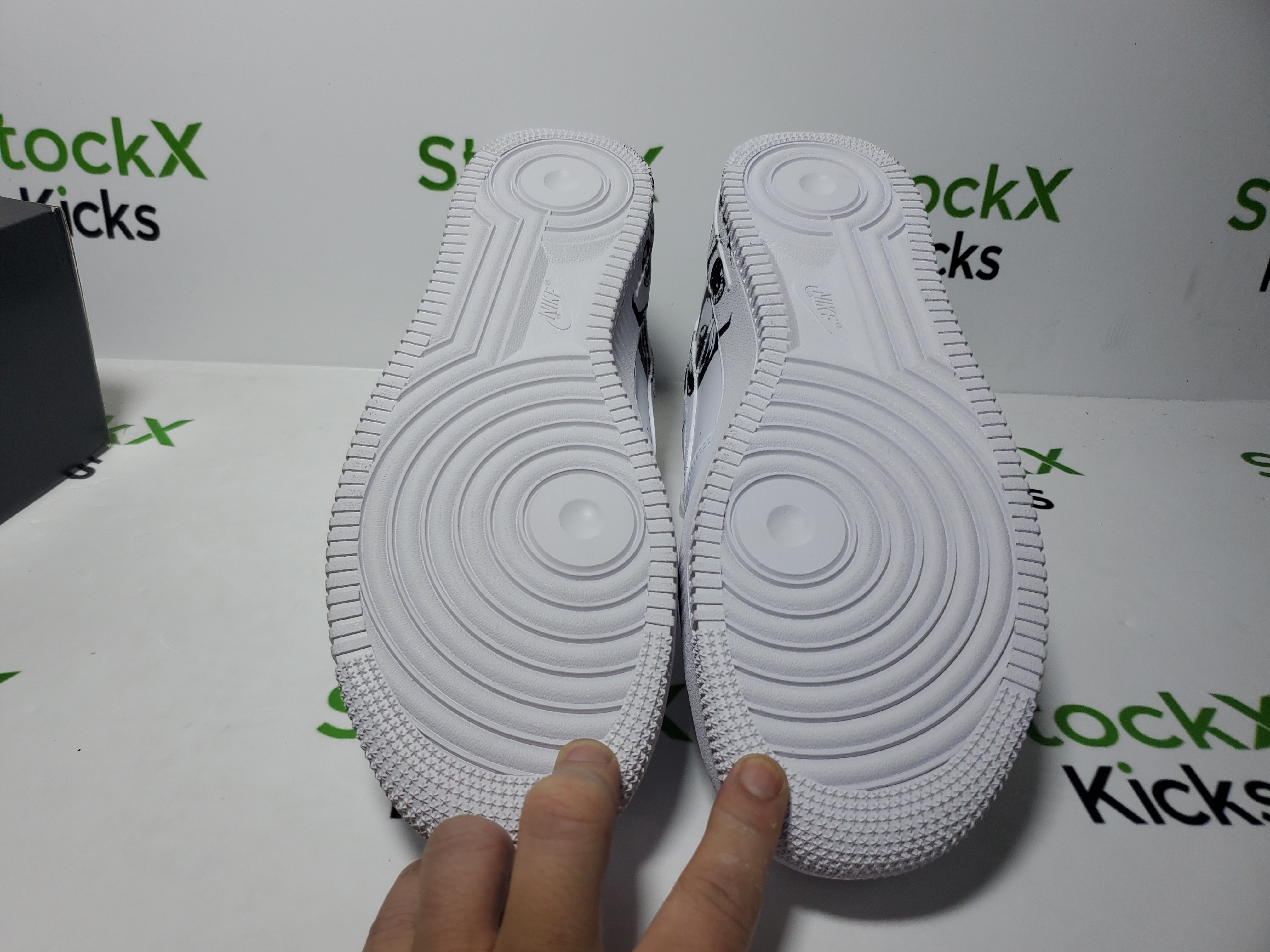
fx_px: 954
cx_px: 635
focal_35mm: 26
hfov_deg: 67.3
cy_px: 476
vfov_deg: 53.1
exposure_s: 1/740
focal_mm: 4.3
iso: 50
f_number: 1.5
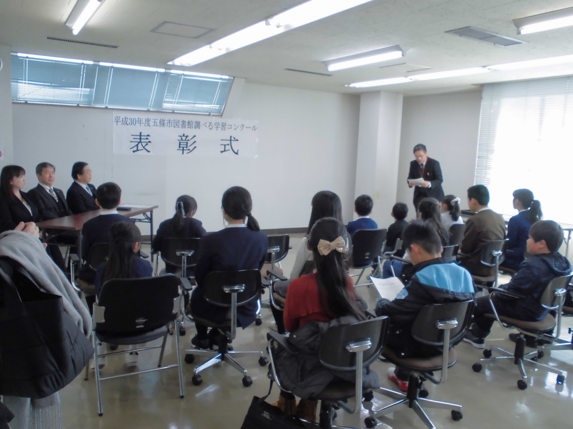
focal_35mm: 29
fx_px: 480
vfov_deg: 48.2
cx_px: 286
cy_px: 214
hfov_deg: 61.7
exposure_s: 1/60
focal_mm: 5.3
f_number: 3.7
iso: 200
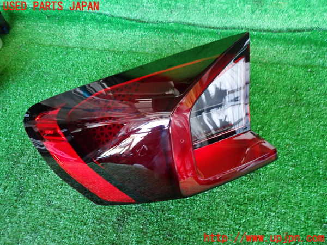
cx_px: 164
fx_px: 236
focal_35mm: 25
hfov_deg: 69.4
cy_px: 122
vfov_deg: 54.9
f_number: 2
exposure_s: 1/30
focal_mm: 4.5
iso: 250
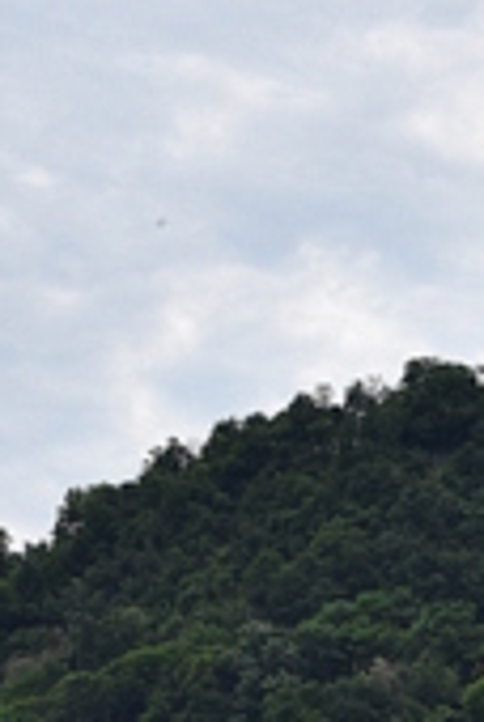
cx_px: 1023
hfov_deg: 7.2
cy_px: 892
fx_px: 3675
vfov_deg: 11.0
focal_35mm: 183
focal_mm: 26
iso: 250
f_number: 11
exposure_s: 1/500
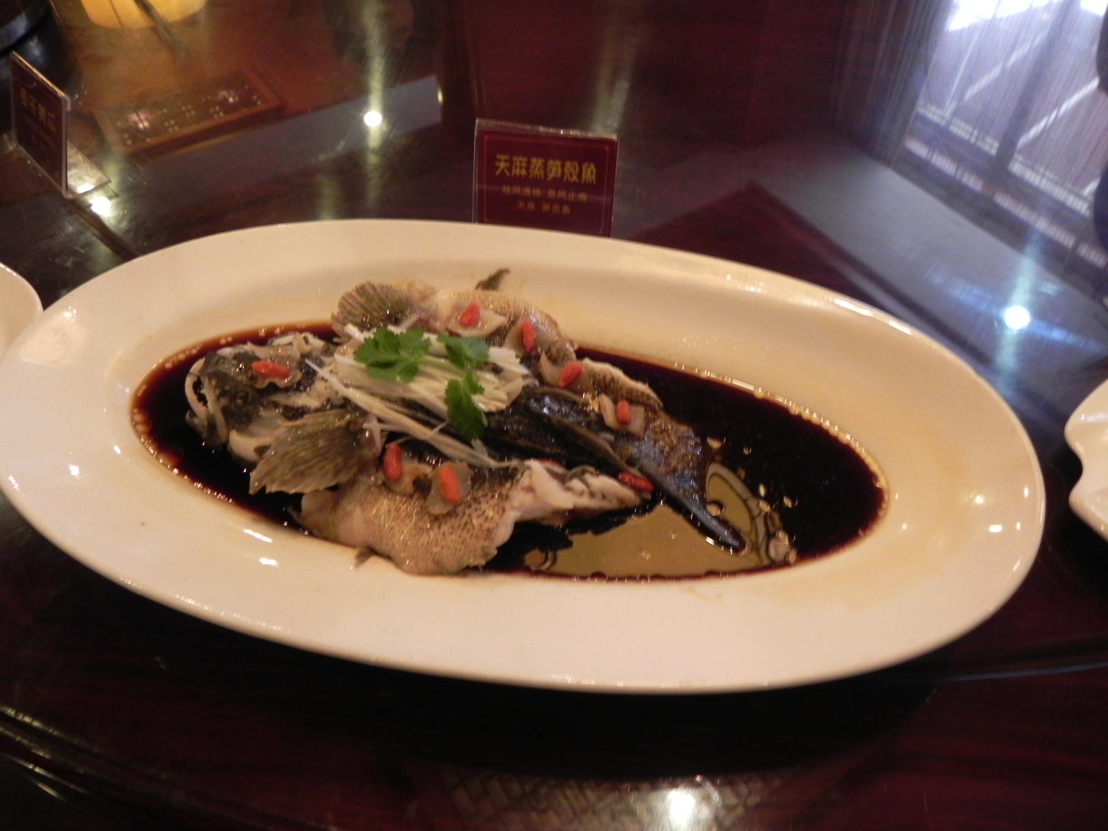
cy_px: 416
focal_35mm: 26
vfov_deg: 53.1
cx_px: 554
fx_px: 832
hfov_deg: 67.3
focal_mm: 4.6
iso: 391
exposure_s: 1/30
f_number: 2.8
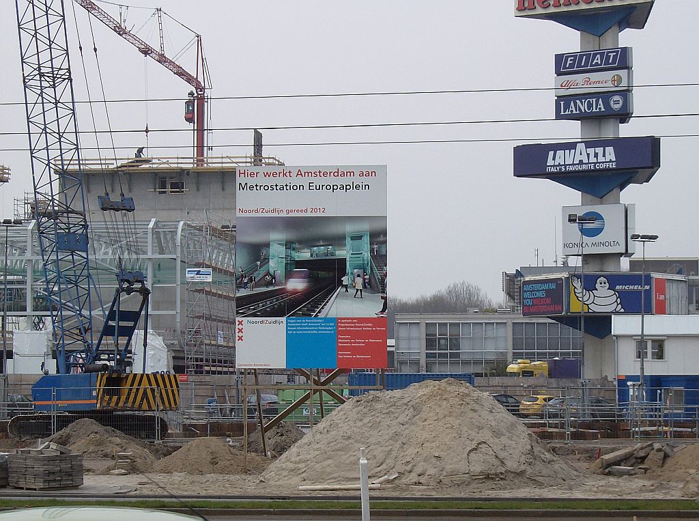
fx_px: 2176
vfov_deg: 13.7
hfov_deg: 18.3
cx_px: 350
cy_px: 260
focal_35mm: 108
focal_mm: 18
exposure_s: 1/265
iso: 100
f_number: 7.8
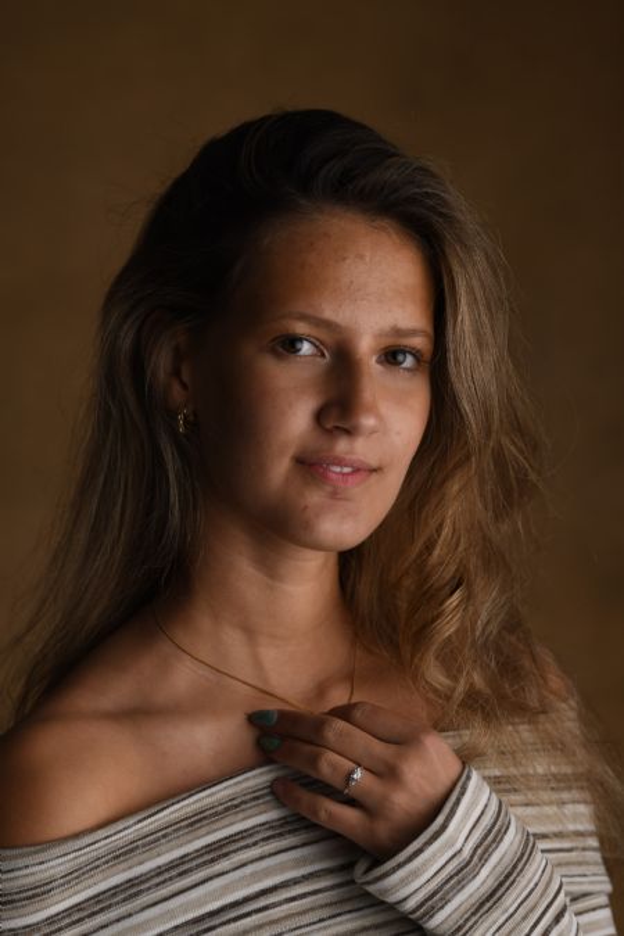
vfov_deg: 12.1
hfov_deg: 8.1
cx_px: 312
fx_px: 4420
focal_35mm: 170
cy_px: 468
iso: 100
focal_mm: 170
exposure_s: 1/160
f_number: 5.6
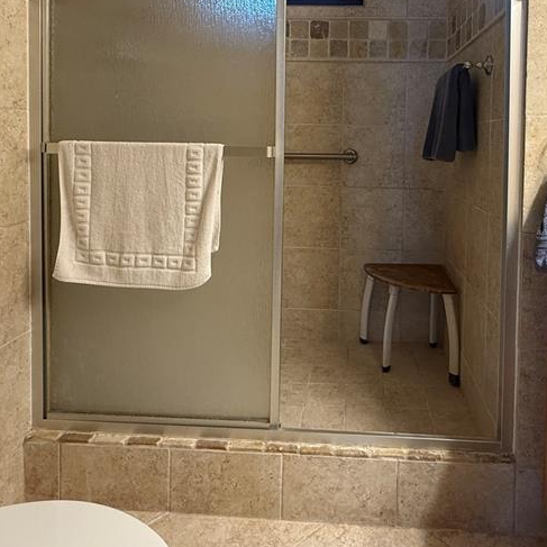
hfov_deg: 60.2
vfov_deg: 58.4
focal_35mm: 26
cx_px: 338
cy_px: 151
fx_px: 465
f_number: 2.2
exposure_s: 1/60
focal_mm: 2.22
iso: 250
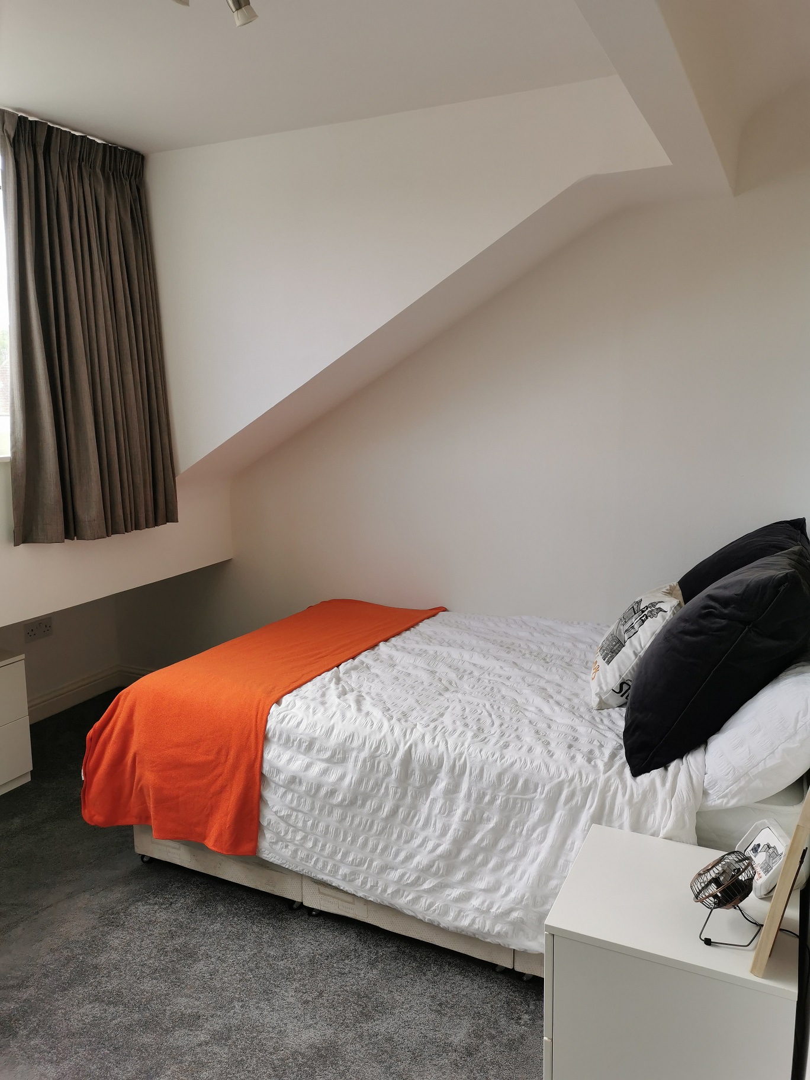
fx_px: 842
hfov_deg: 51.4
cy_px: 540
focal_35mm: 27
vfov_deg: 65.3
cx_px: 405
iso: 50
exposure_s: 1/183
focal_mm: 5.58
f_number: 1.8
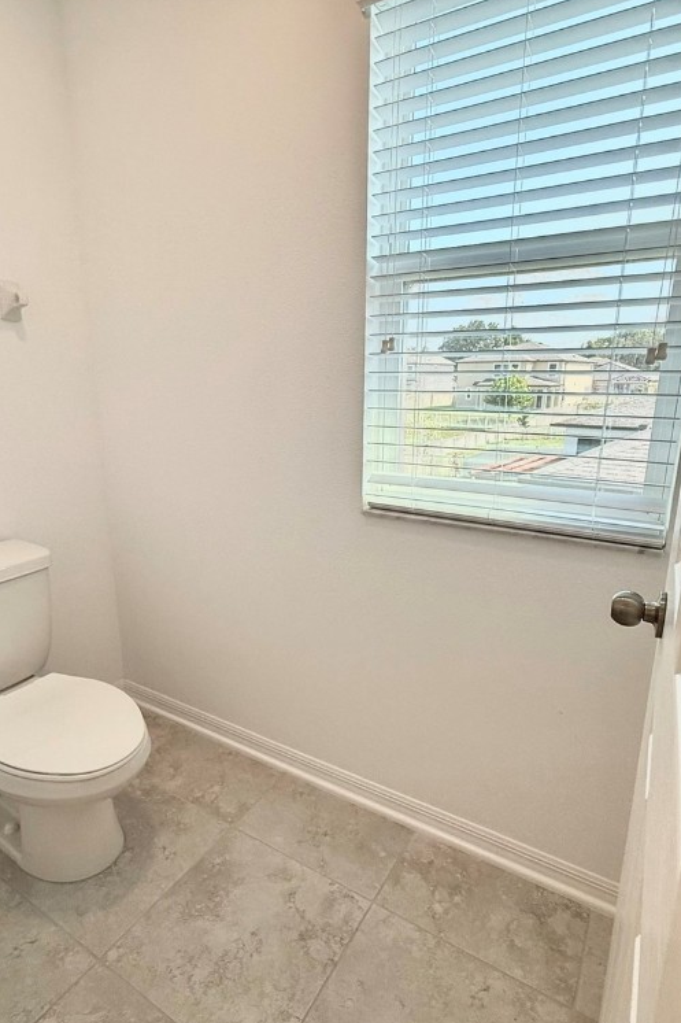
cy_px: 517
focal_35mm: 20
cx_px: 306
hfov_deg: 61.8
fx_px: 568
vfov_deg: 84.0
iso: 64
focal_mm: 2.22
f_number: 2.2
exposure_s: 1/207
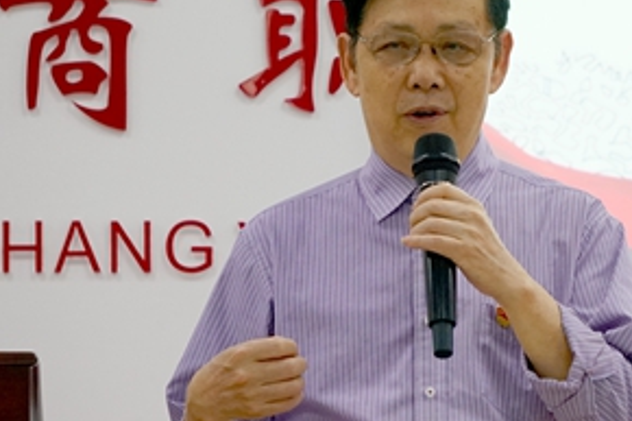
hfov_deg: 4.8
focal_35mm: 428
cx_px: 462
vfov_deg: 3.2
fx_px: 7509
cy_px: 168
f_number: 5.6
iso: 1250
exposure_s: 1/60
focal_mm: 138
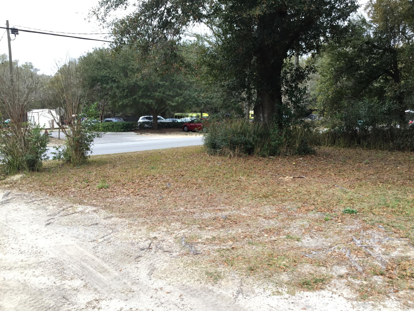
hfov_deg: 58.4
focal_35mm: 31
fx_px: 371
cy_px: 156
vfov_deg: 45.4
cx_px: 207
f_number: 2.4
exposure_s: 1/127
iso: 25
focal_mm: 3.3
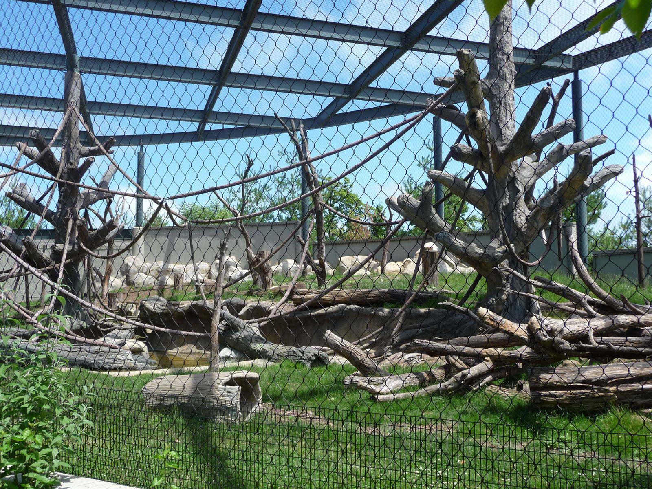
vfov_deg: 44.2
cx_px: 326
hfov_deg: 56.8
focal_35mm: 32
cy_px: 244
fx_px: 603
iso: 100
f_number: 3.5
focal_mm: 5.3
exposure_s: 1/500
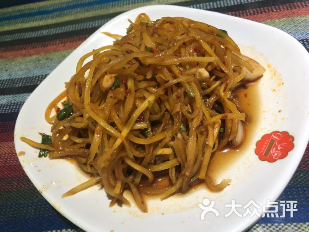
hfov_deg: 61.7
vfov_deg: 48.2
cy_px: 116
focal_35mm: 29
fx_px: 259
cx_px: 154
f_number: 2.2
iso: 40
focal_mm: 4.15
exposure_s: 1/33
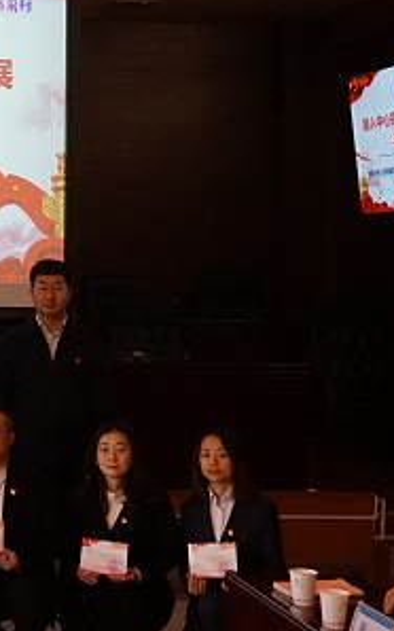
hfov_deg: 15.1
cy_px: 230
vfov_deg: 25.1
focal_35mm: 82
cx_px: -138
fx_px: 1410
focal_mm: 30
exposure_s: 1/200
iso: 5000
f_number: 6.3
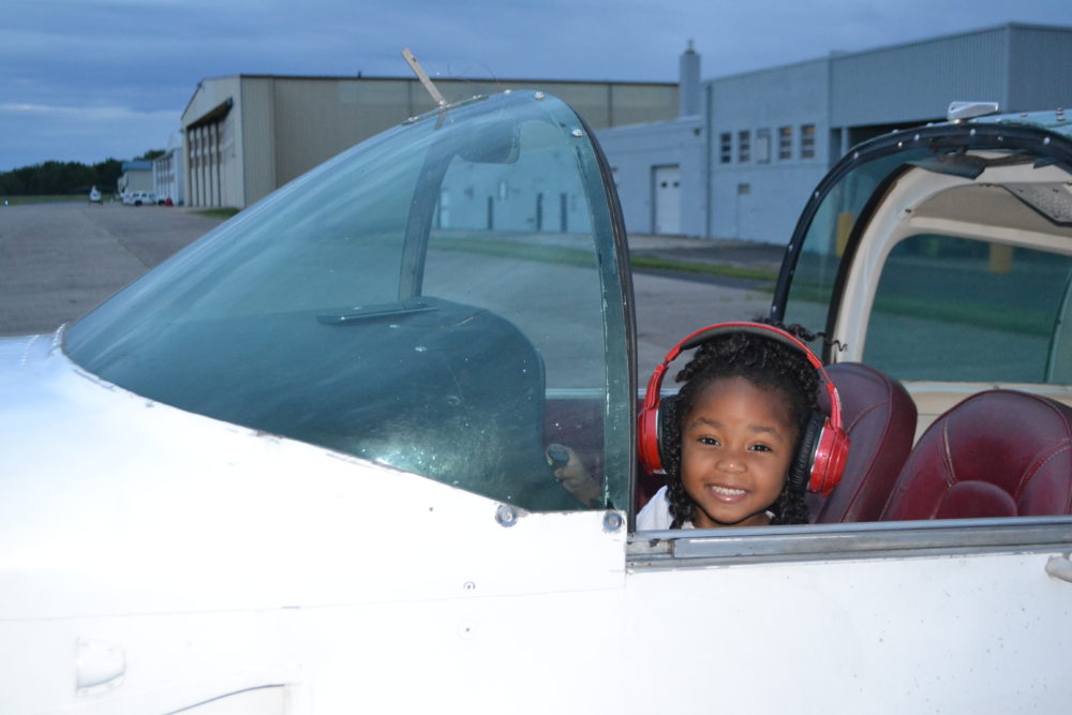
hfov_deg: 45.0
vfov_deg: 30.9
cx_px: 536
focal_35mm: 44
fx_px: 1295
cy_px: 358
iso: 2000
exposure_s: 1/60
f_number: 4.5
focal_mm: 29
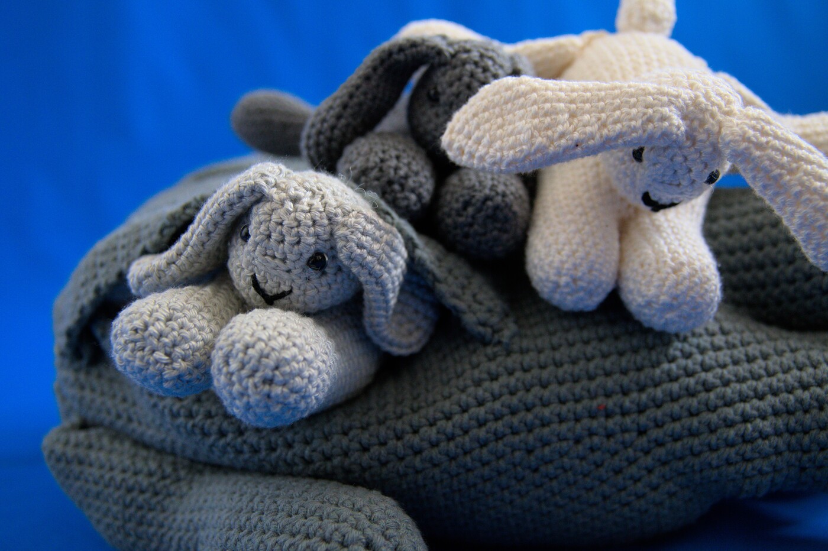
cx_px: 414
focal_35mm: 36
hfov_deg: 53.2
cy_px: 276
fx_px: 828
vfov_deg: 36.8
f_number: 3.2
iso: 1100
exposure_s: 1/160
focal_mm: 24
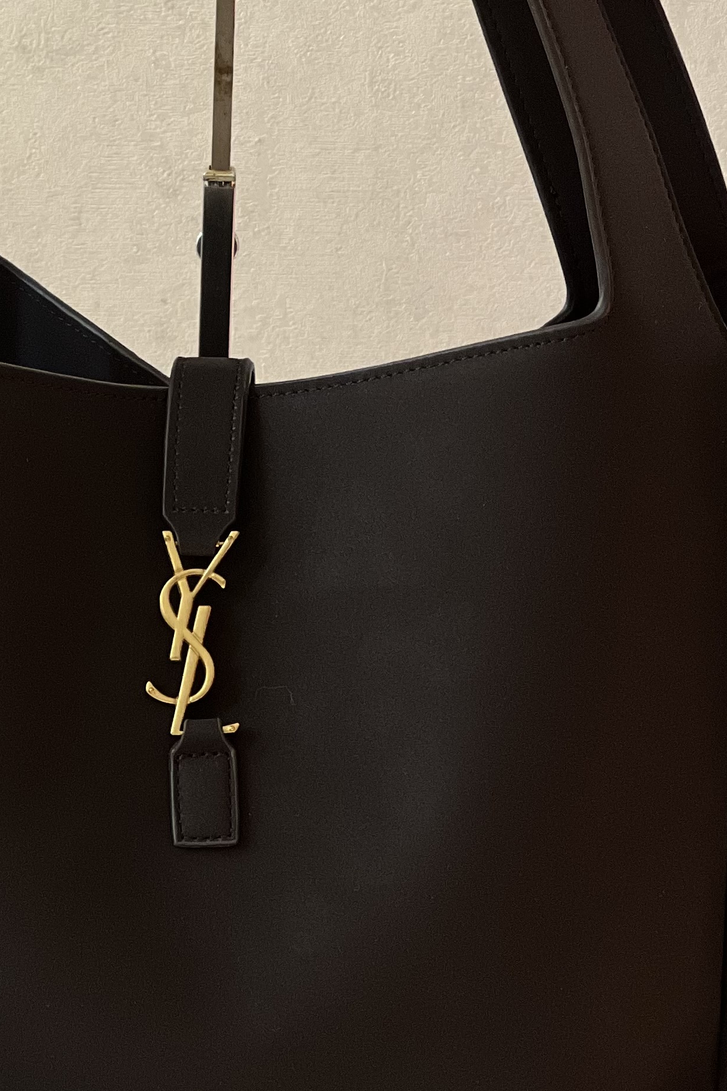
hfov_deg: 7.9
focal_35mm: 174
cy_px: 346
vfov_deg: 11.8
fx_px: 5271
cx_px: 246
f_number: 2.8
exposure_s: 1/121
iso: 100
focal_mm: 9
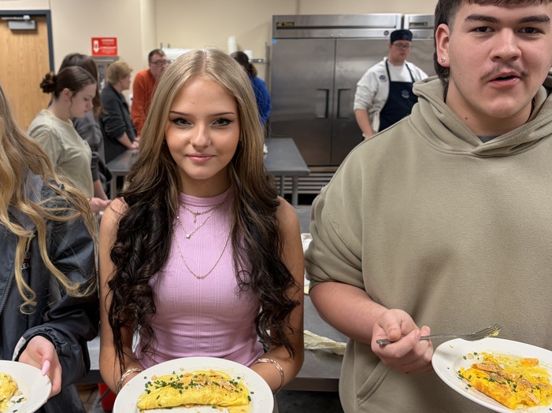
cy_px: 206
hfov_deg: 48.7
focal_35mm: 38
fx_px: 606
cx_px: 221
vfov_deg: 37.7
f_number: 1.6
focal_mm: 5.96
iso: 80
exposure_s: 1/60
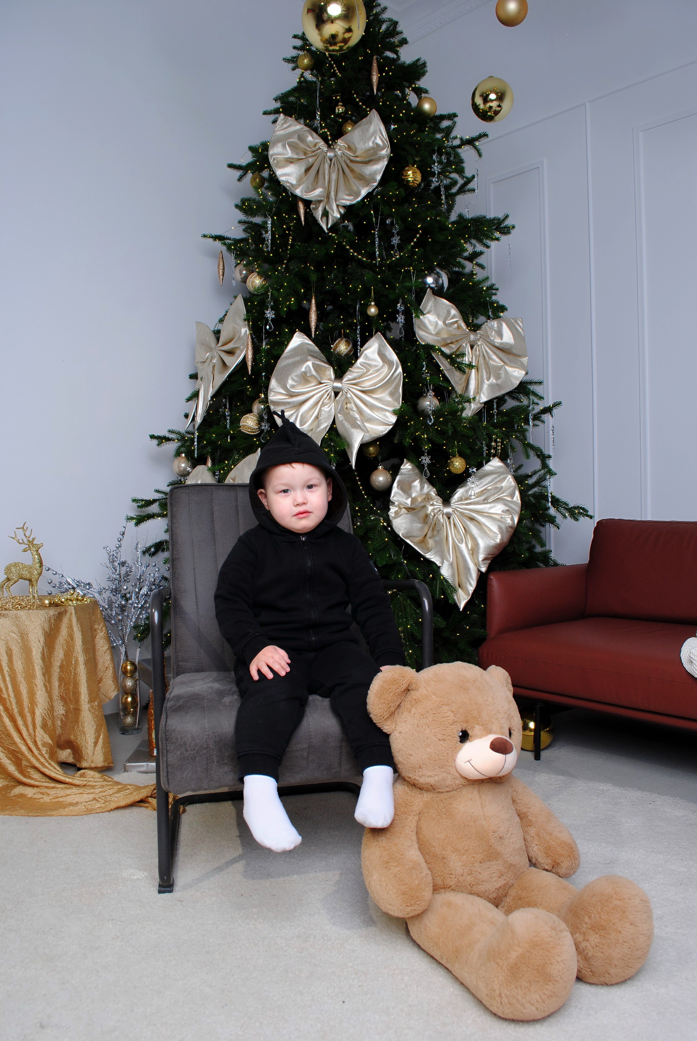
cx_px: 348
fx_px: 782
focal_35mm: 27
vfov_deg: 67.3
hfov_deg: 48.0
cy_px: 520
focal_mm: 18
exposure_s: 1/80
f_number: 7.1
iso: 400
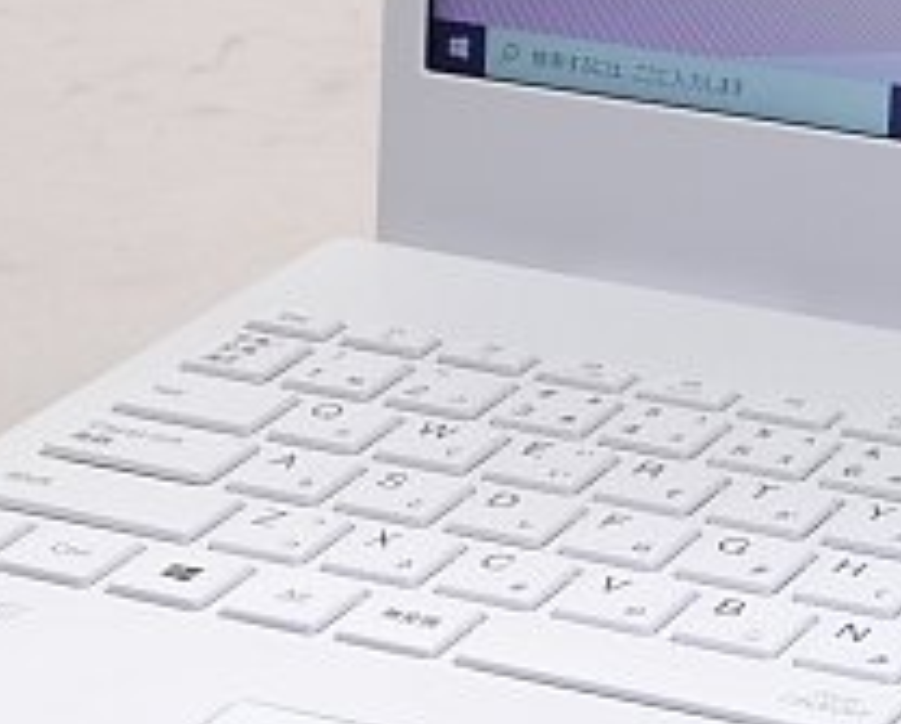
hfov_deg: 11.3
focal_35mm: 166
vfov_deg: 9.3
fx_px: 4433
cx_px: 1187
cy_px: 234
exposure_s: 1/6
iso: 320
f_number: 11
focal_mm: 24
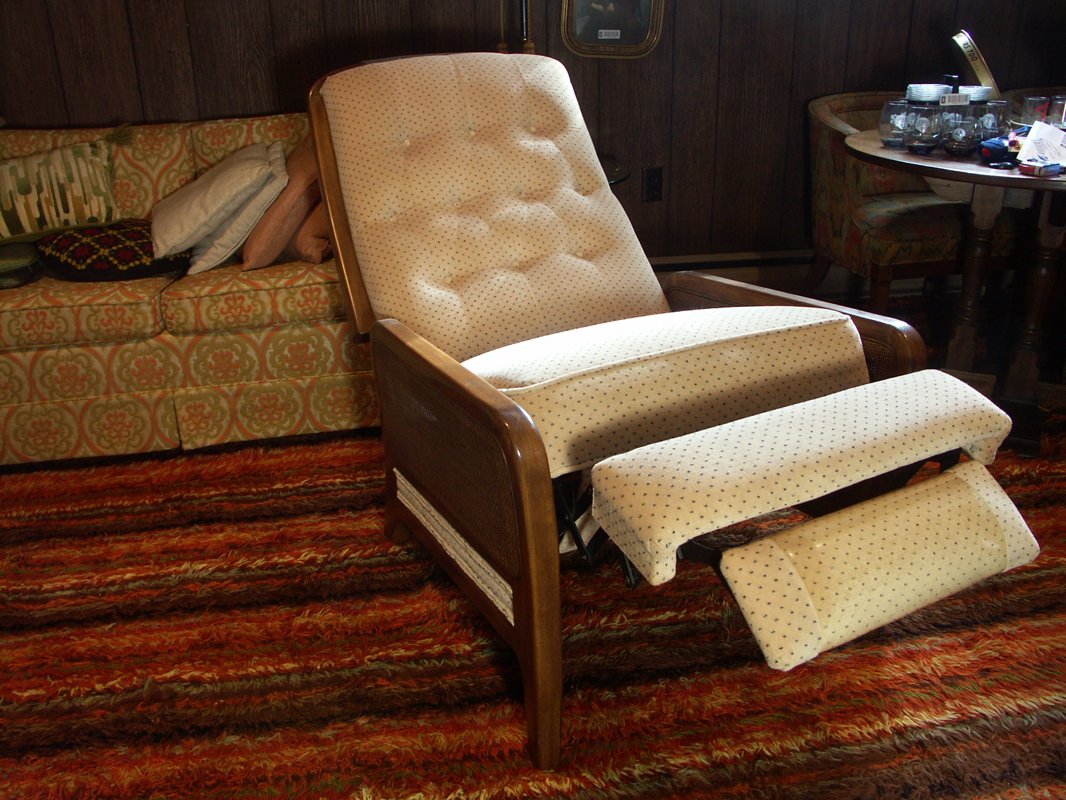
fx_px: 862
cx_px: 533
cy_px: 400
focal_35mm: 28
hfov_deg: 63.4
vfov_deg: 49.7
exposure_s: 1/15
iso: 100
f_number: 3.5
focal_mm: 7.2
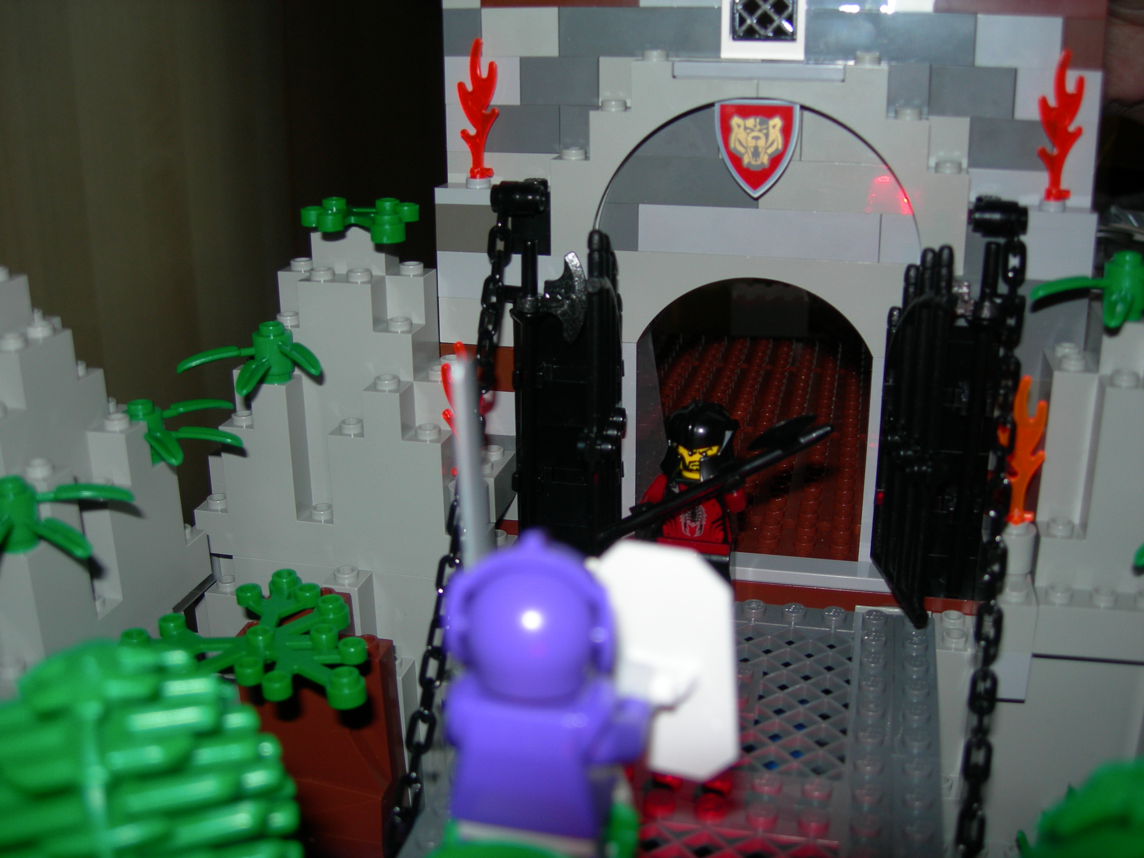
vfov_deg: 37.7
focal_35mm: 38
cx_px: 572
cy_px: 429
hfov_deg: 49.0
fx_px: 1256
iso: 50
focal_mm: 7.8
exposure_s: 1/60.1
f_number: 2.8
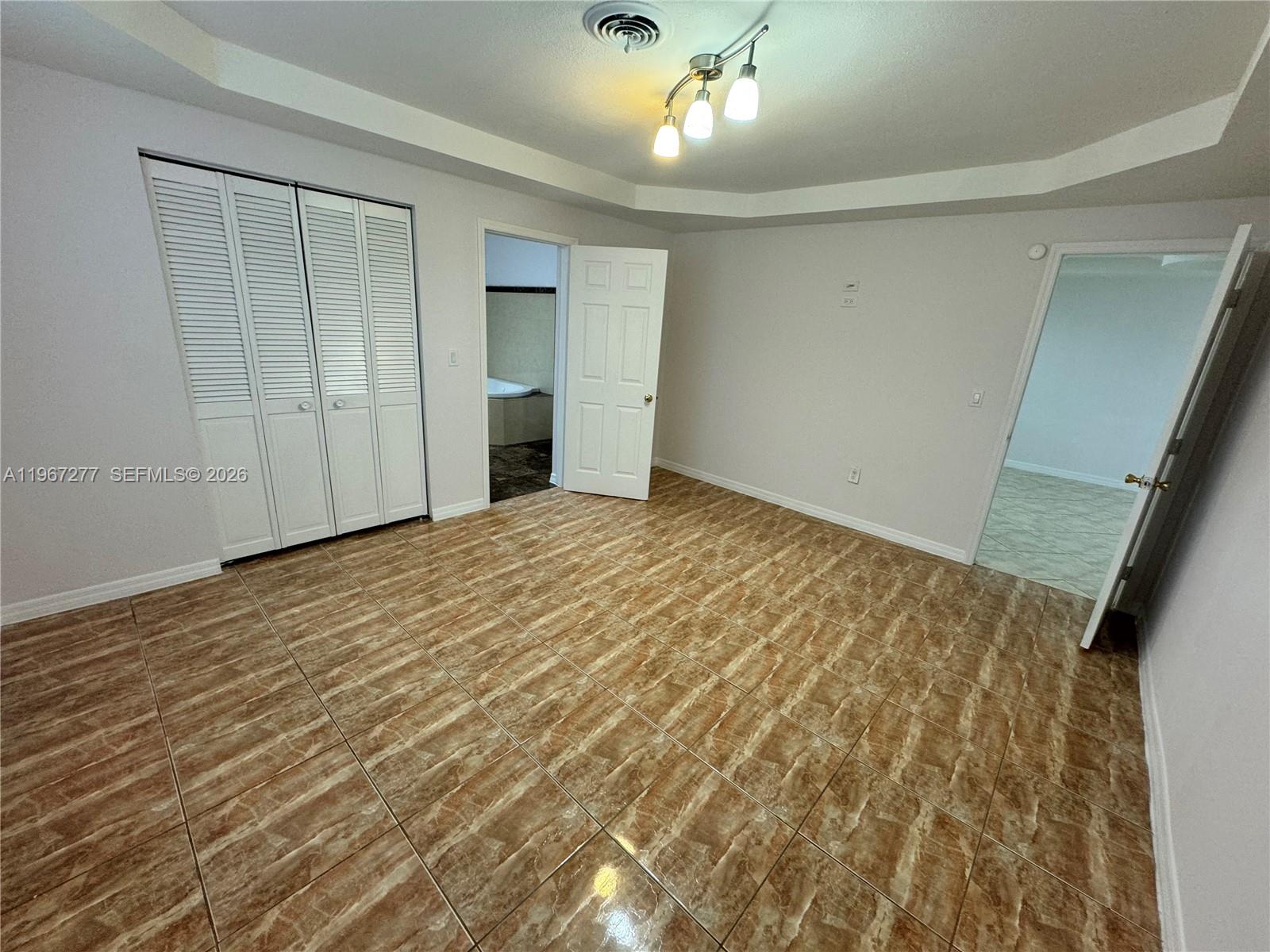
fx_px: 514
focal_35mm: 14
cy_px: 476
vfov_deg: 85.7
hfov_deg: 102.1
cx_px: 635
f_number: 2.2
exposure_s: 1/60
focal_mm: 2.22
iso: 160
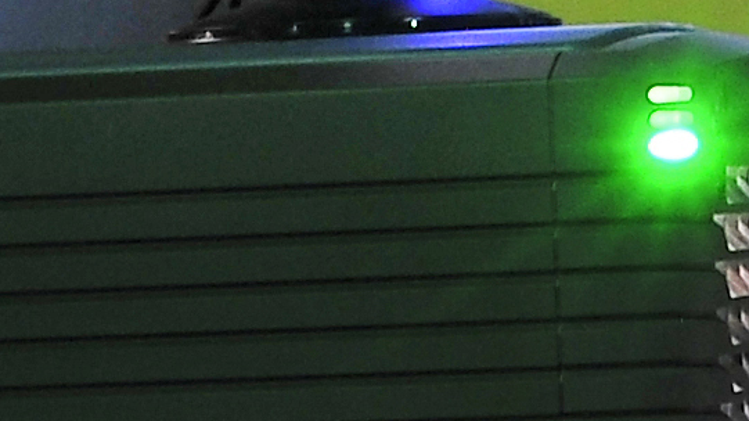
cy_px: 454
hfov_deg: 5.1
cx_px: -6
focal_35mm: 423
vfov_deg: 2.9
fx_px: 8399
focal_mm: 34
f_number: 8
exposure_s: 30
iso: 250
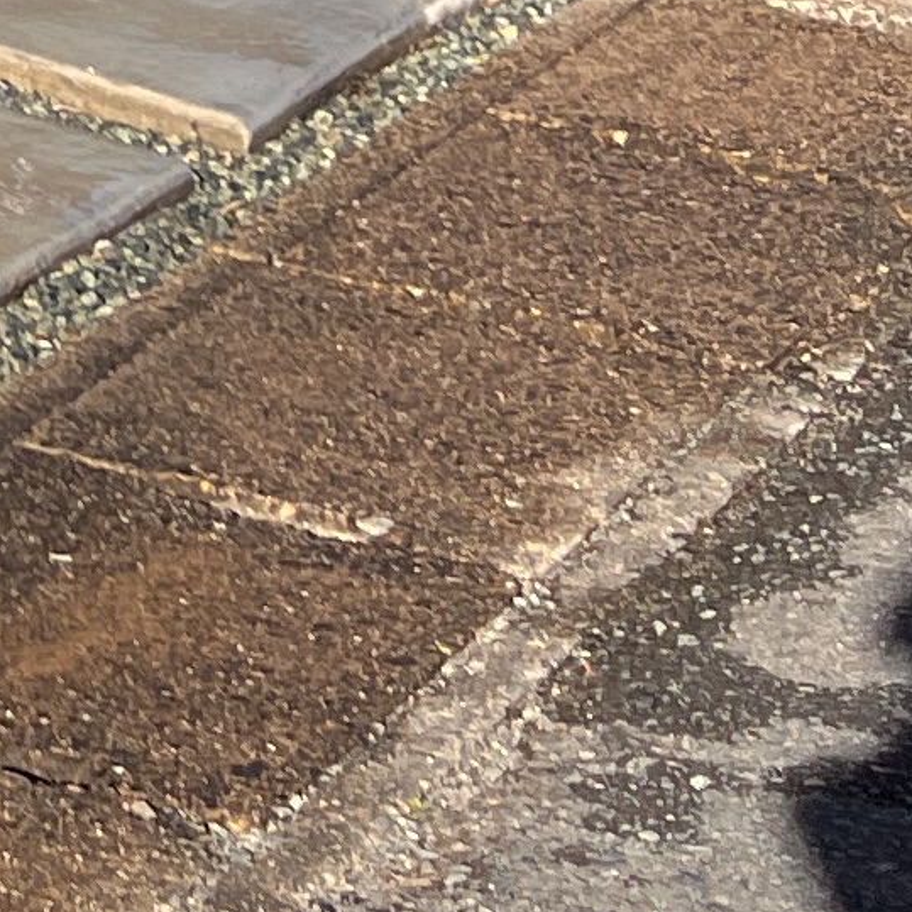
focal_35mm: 172
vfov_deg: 8.7
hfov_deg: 8.7
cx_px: -1682
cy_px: -1629
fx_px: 5127
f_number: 1.5
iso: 50
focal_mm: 5.7
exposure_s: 1/2513
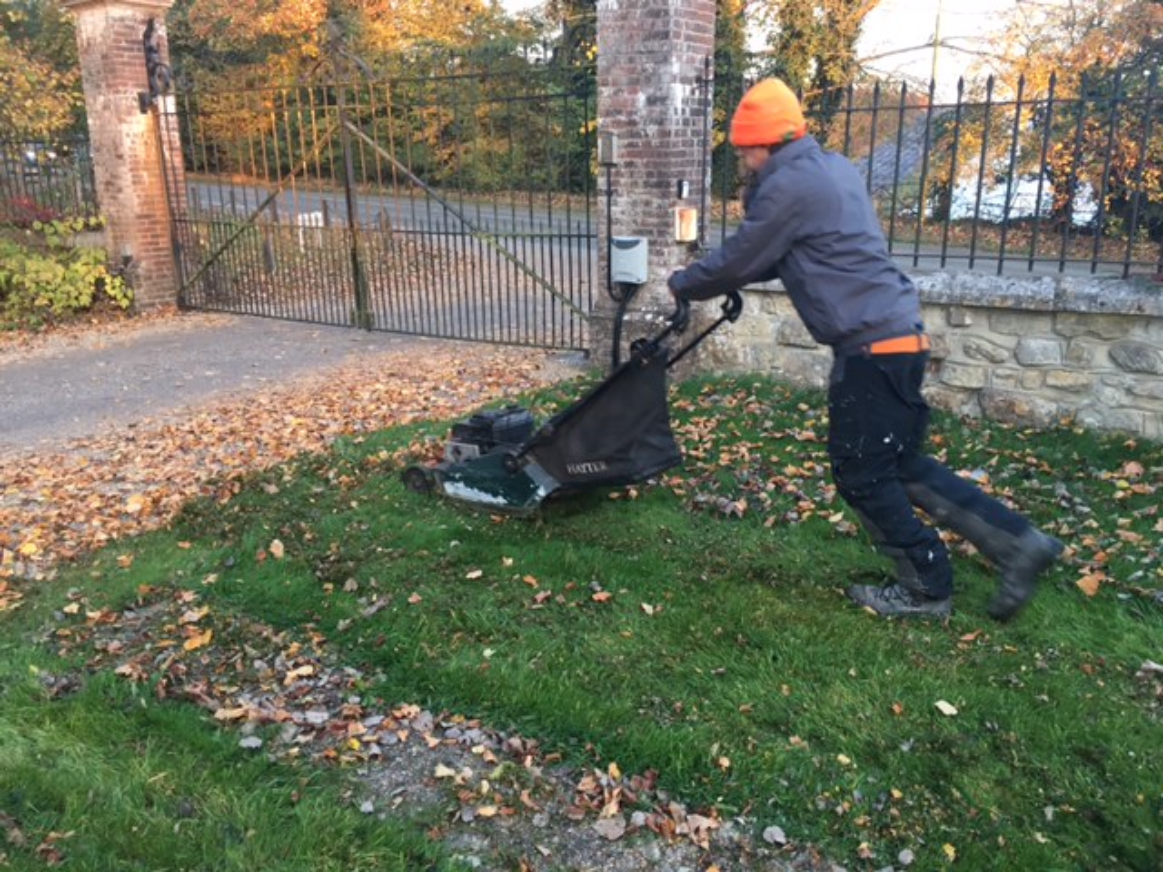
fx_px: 974
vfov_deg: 48.2
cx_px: 582
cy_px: 436
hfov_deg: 61.7
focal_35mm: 29
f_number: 2.2
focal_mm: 4.15
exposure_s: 1/33
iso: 100
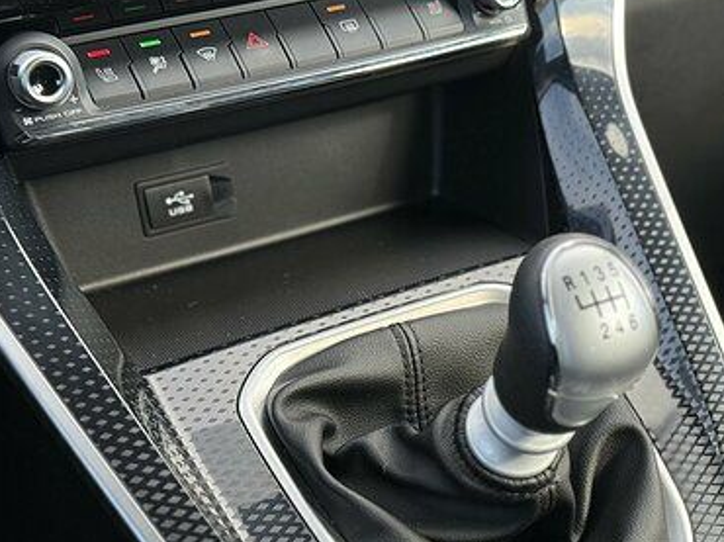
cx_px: 522
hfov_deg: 27.1
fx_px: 1484
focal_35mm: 71
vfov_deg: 20.6
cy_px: 387
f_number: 1.78
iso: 64
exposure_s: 1/242
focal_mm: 6.76
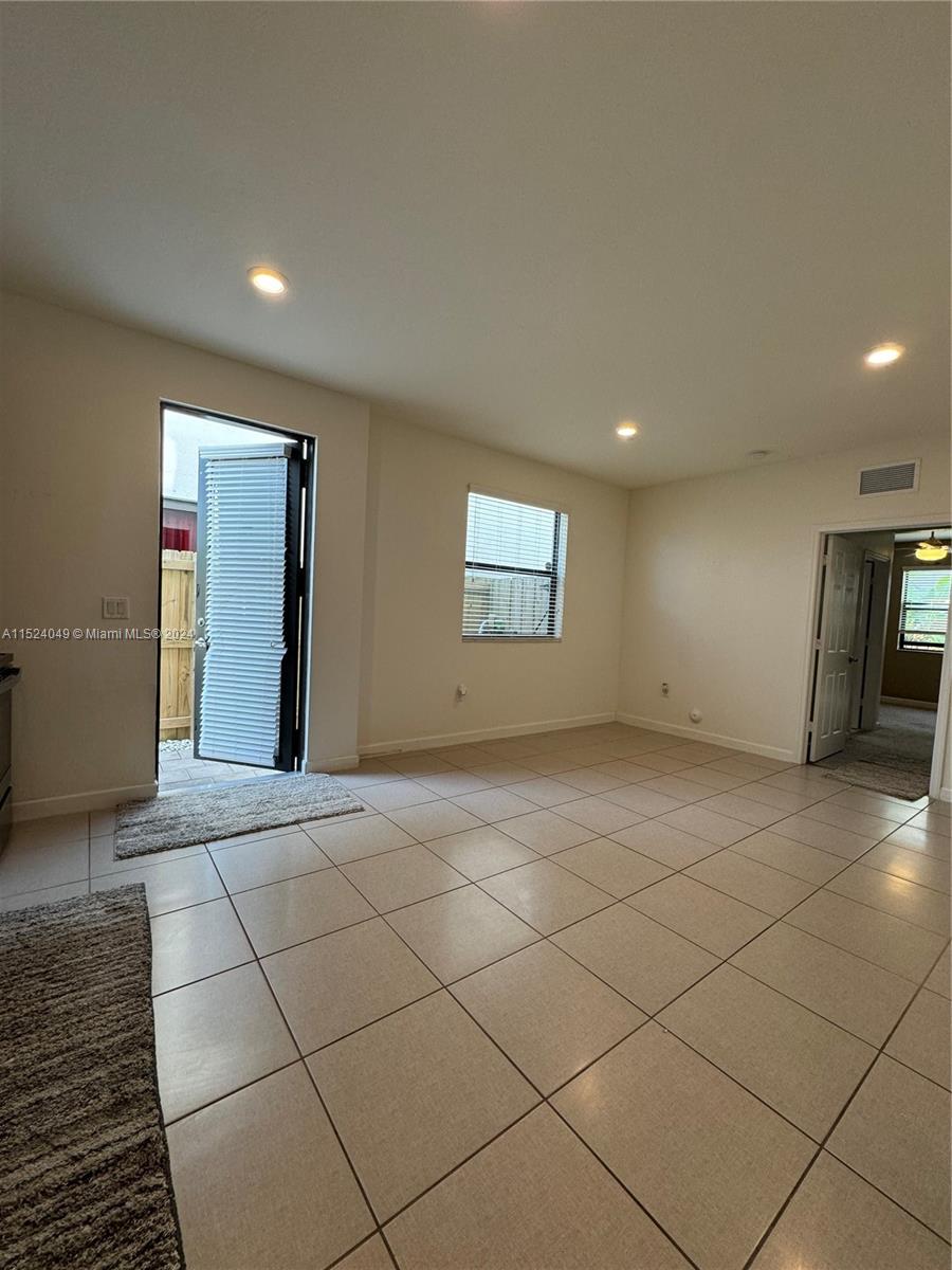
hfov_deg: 85.7
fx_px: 513
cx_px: 476
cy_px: 635
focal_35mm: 14
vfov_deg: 102.1
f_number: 2.2
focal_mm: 2.22
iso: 160
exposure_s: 1/120
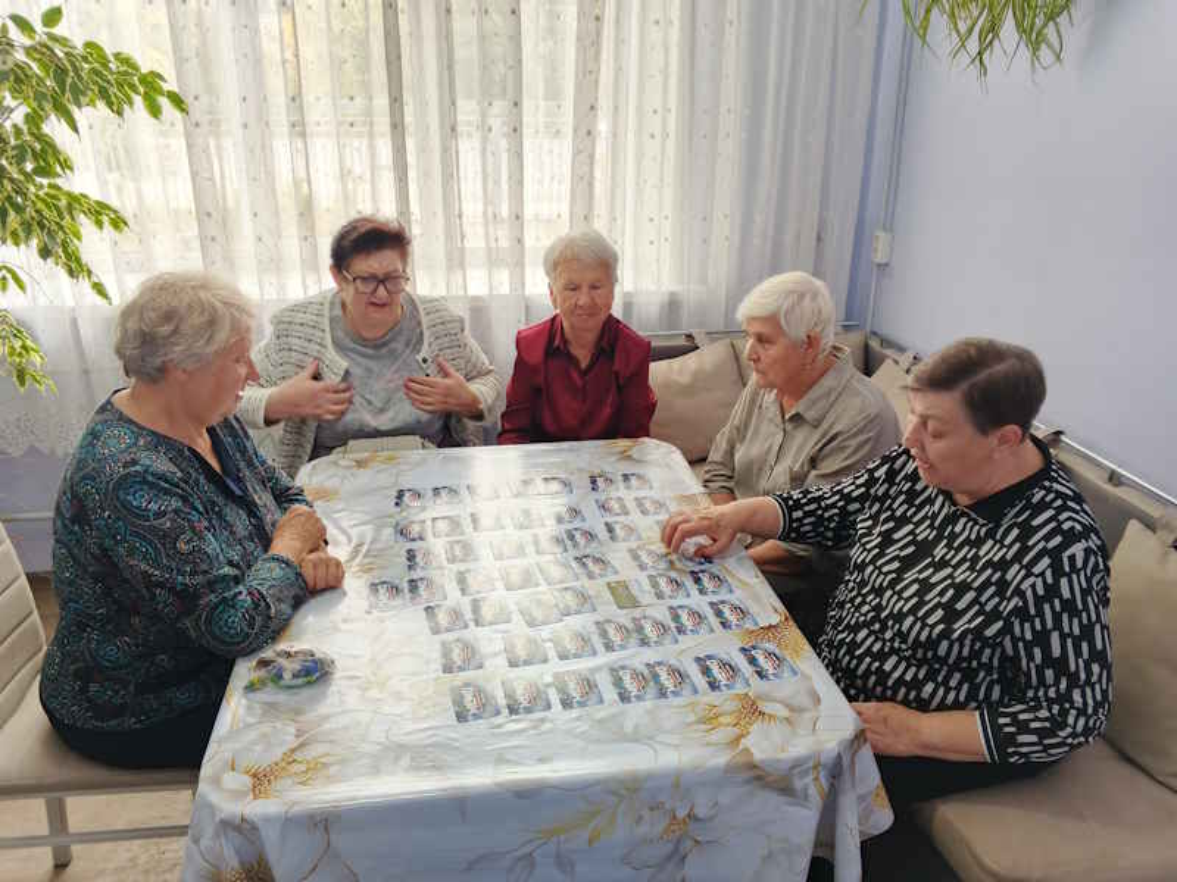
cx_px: 588
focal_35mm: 27
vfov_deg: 51.4
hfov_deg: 65.3
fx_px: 918
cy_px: 441
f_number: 1.6
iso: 382
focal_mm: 4.11
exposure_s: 1/30
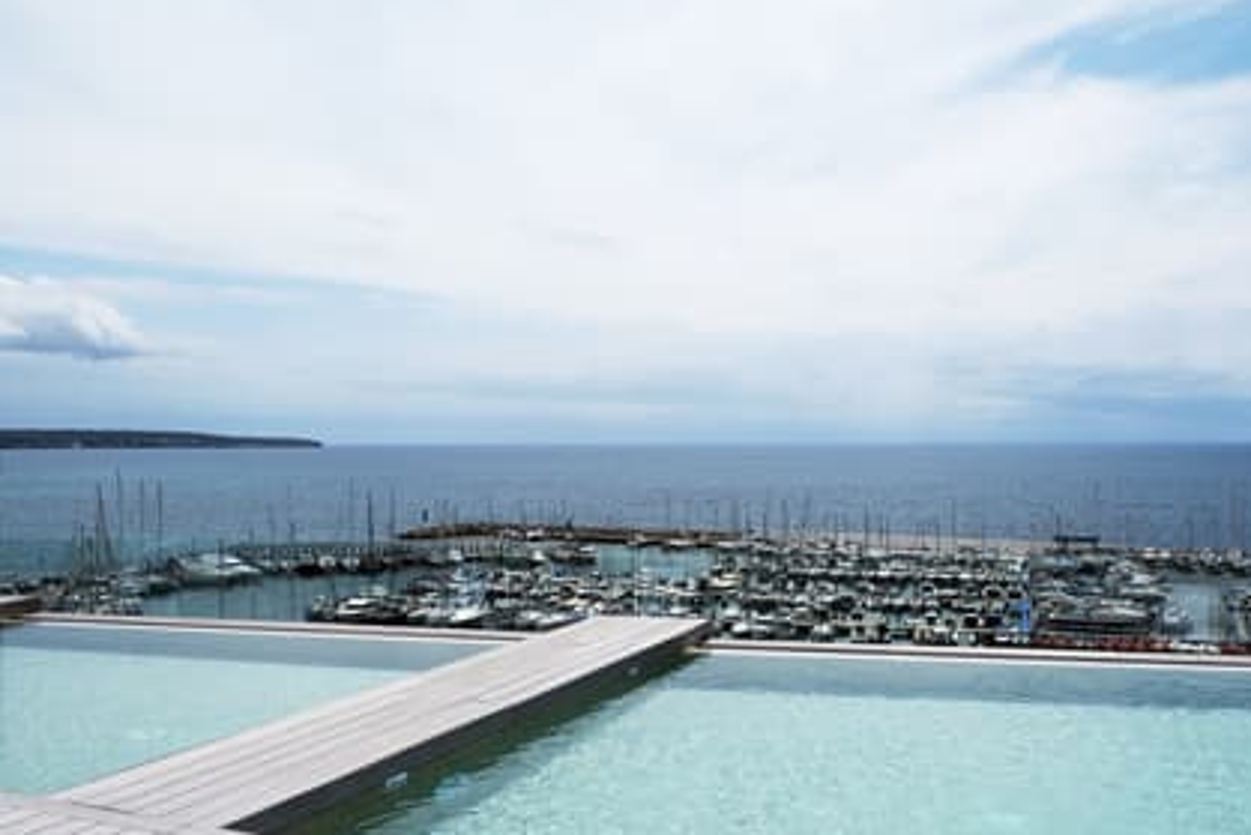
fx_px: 1078
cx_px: 646
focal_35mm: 31
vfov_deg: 42.3
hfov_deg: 60.3
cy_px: 452
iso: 160
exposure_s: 1/4000
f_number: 5.6
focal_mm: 18
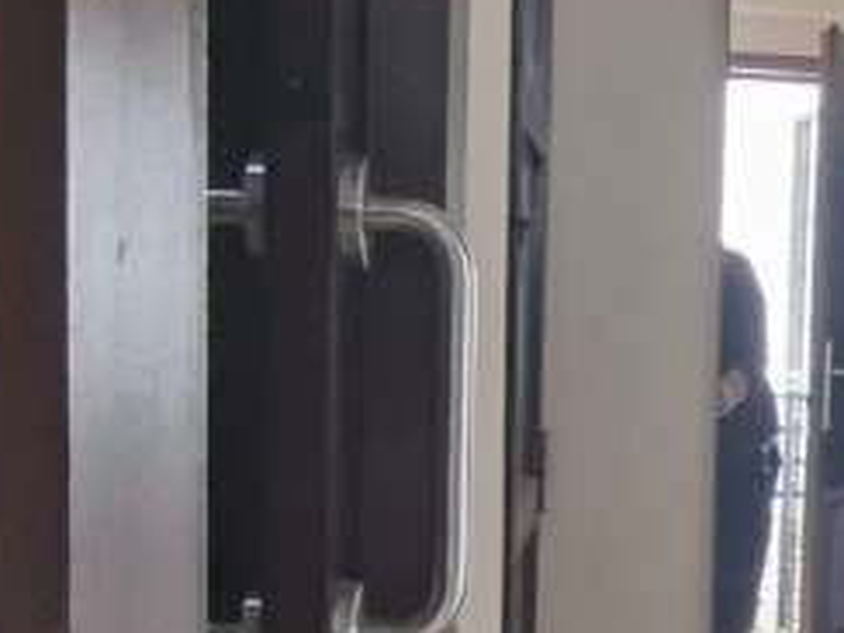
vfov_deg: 18.1
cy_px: 572
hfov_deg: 22.6
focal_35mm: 80
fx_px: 1951
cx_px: 993
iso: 40
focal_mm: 1.74
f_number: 2.2
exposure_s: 1/40
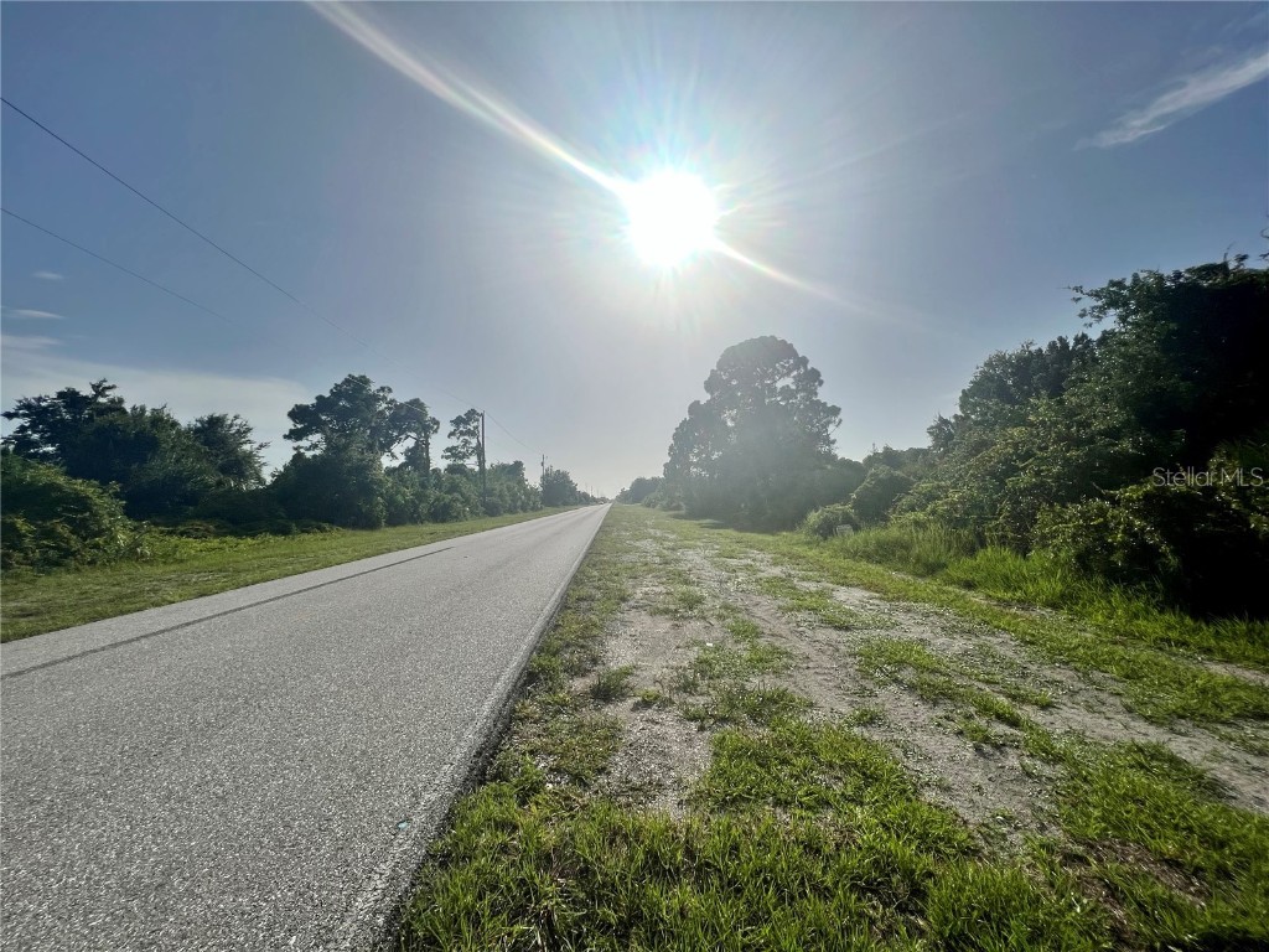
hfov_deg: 106.2
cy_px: 476
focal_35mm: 13
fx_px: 477
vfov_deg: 89.9
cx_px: 634
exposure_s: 1/6944
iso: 40
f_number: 1.8
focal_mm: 1.57
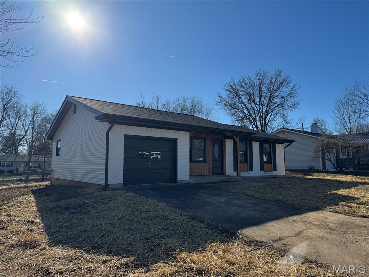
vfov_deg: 56.8
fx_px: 256
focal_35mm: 24
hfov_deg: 71.6
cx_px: 184
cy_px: 138
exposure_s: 1/6410
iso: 80
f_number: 1.78
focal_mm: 6.76
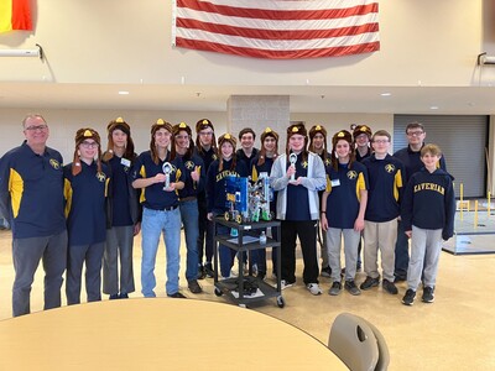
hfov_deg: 63.4
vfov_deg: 49.7
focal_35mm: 28
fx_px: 400
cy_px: 186
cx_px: 248
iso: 320
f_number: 1.8
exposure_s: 1/30
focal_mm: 3.99
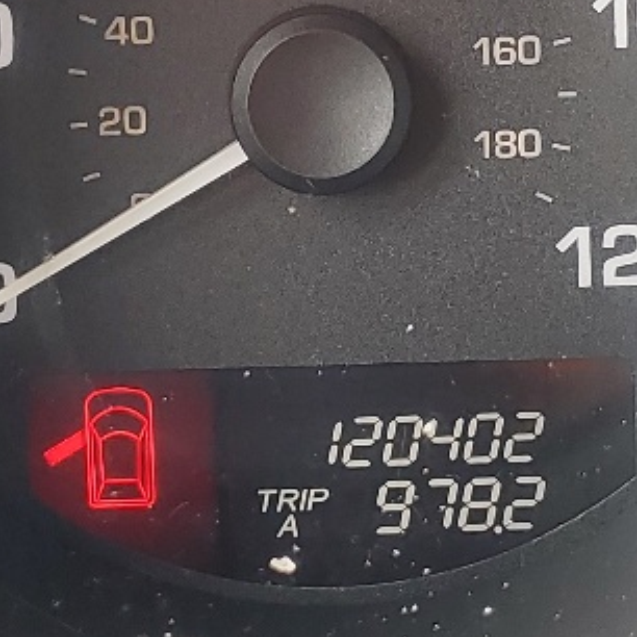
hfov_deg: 14.5
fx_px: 2498
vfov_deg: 14.5
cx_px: 308
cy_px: 302
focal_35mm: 120
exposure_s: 1/120
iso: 53
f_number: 1.5
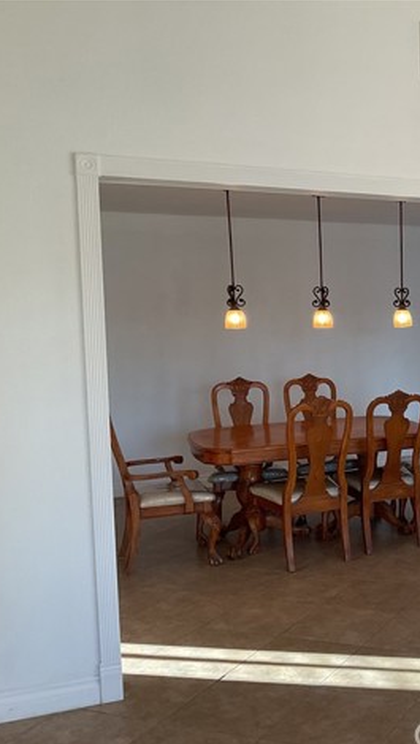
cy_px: 378
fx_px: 850
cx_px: 474
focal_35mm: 43
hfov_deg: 25.5
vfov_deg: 47.3
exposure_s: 1/60
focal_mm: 3
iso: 50
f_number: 1.8
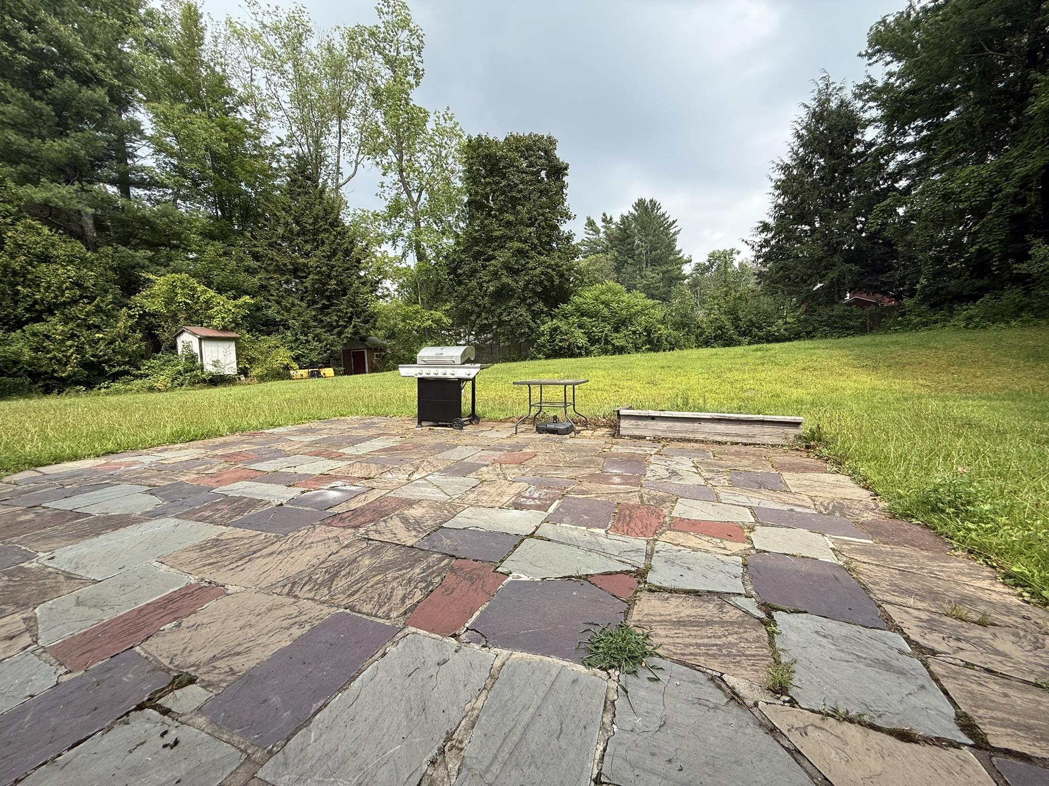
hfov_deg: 102.1
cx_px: 524
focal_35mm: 14
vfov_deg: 85.7
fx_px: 424
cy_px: 393
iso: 50
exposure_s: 1/613
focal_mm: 2.22
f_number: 2.2
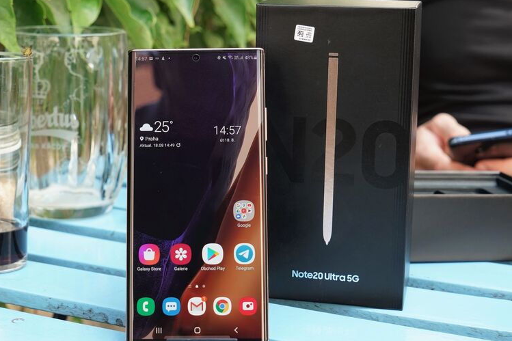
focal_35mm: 59
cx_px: 245
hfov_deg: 33.9
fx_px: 839
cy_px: 167
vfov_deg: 23.0
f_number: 7.1
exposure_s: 1/160
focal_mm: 46
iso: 640
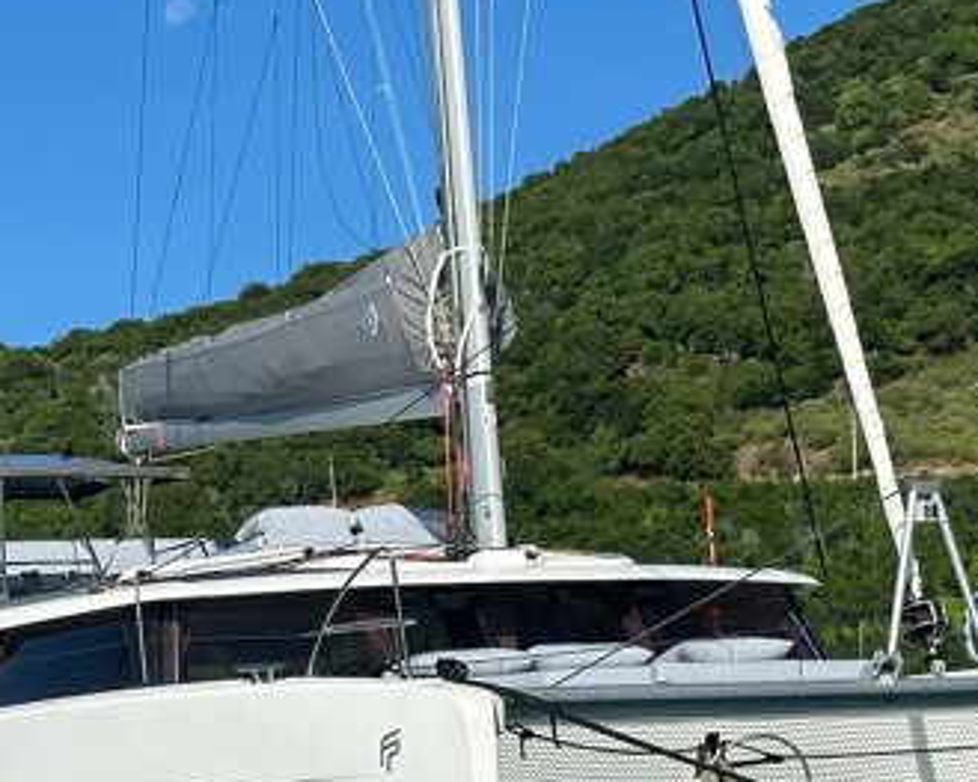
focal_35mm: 118
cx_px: 351
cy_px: 647
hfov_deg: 16.3
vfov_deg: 13.0
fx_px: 3414
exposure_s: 1/7634
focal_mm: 6.86
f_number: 1.78
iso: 64
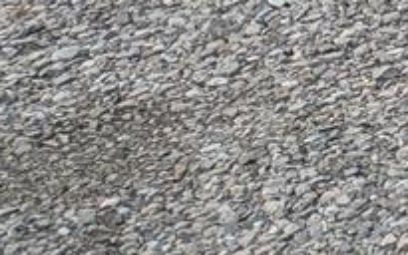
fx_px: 1834
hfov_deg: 9.6
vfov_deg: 7.3
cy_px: -410
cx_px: 1265
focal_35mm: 165
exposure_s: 1/1420
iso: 40
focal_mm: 5.43
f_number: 1.89
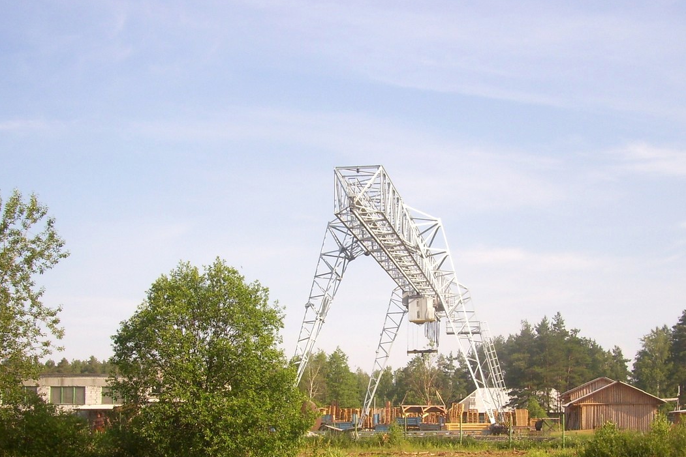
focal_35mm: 51
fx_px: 972
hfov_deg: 38.5
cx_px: 451
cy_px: 336
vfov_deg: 26.2
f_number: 5.6
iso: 80
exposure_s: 1/200
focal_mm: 5.7
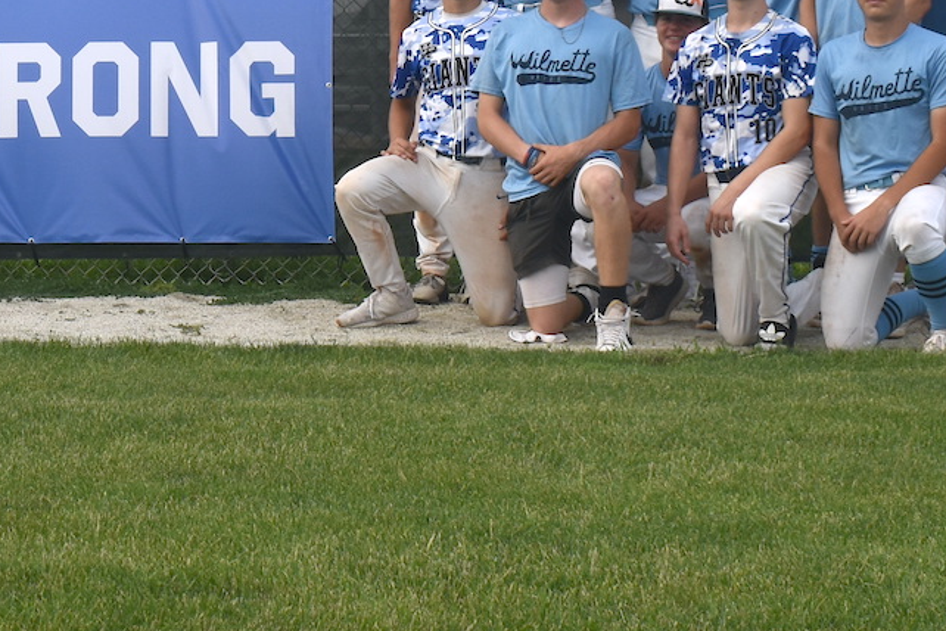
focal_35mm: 111
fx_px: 2917
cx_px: -55
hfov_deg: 17.9
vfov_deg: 12.3
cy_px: 286
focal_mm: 24
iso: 200
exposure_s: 1/250
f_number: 8
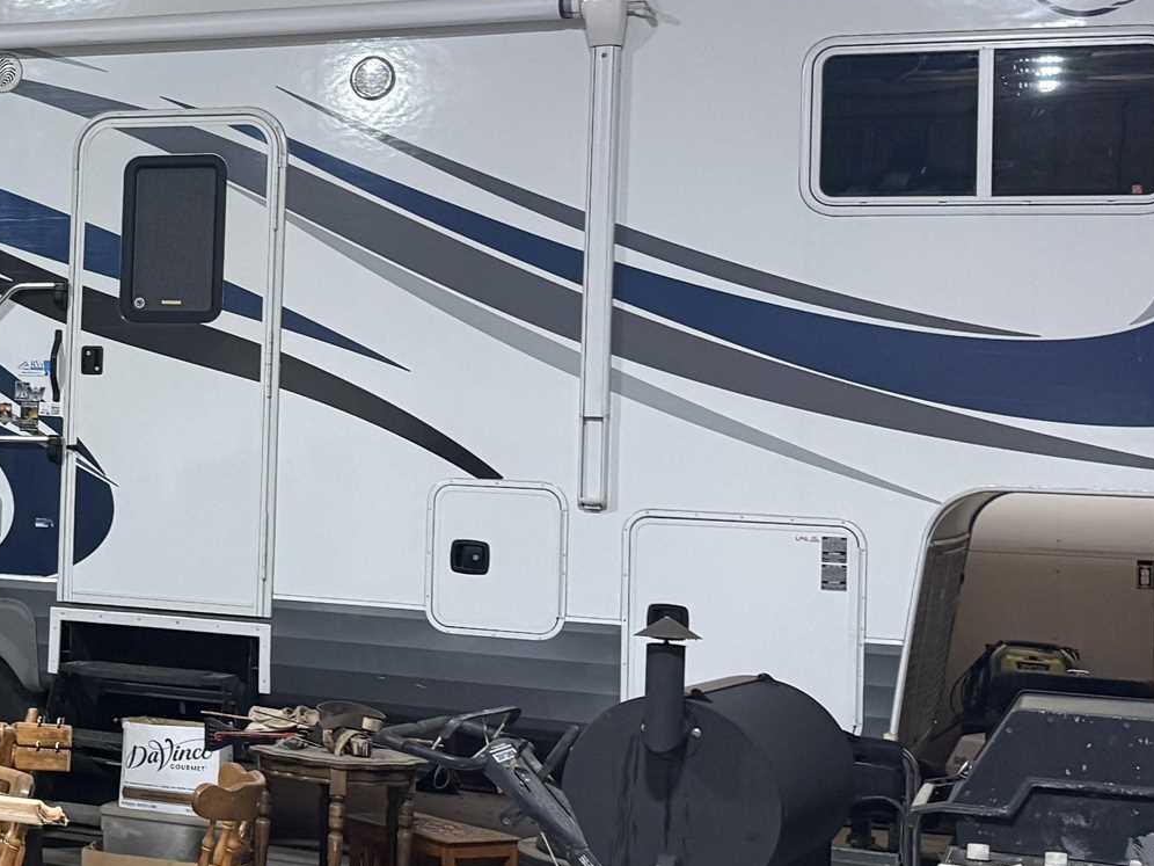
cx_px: -260
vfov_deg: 19.8
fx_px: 2467
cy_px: 306
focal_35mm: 74
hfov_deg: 23.8
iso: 200
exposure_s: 1/60
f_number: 1.78
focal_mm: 6.76
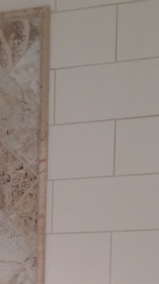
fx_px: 795
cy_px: 396
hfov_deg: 11.1
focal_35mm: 106
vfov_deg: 18.4
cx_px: -63
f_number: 2.2
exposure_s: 1/30
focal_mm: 4.12
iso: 80
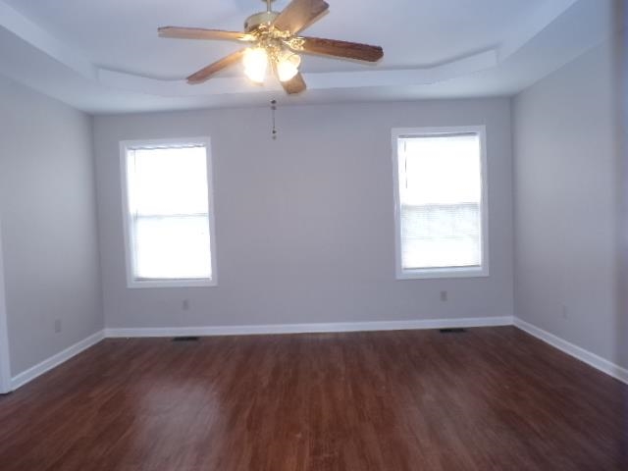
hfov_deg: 71.6
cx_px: 314
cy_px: 236
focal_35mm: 24
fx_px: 435
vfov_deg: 56.8
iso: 200
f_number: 3
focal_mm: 4.3
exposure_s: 1/50
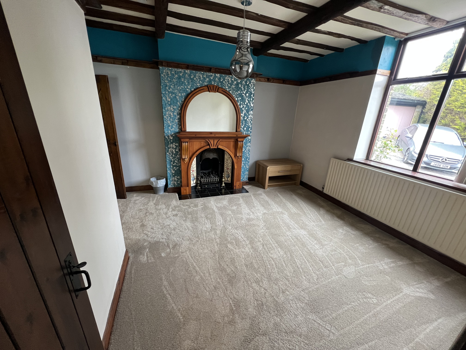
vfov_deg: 89.9
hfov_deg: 106.2
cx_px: 233
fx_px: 175
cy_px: 175
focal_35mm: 13
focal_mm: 1.57
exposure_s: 1/50
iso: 250
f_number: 1.8
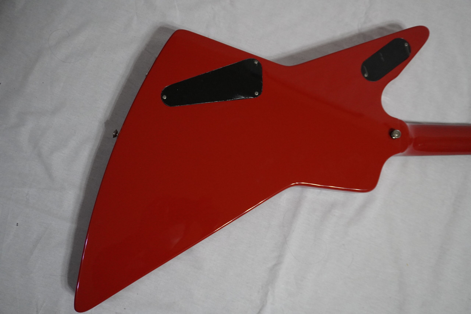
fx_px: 432
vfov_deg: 40.0
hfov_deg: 57.2
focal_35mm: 33
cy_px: 157
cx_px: 236
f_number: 4
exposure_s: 1/160
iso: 2500
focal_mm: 22
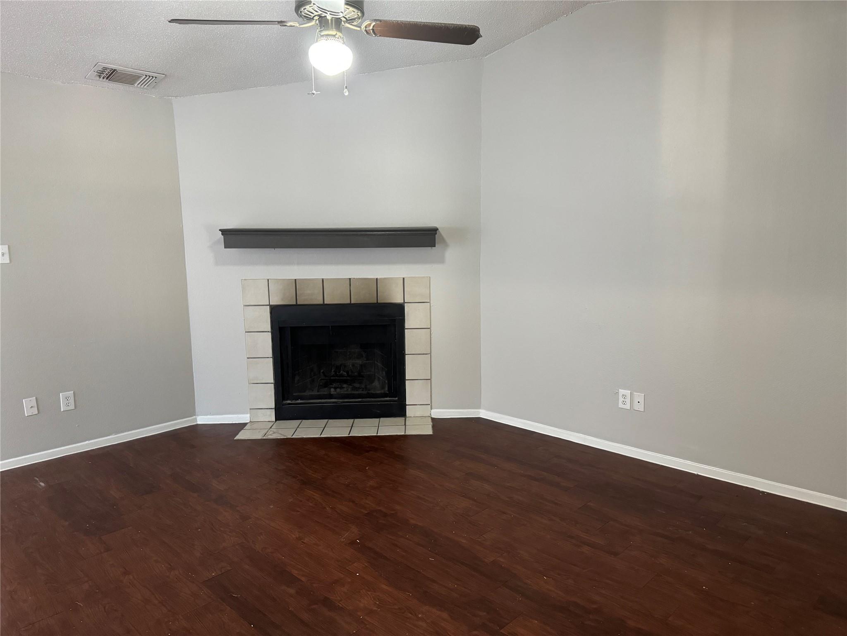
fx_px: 587
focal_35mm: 24
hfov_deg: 71.6
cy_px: 318
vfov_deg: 56.8
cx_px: 424
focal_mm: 6.76
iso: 500
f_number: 1.78
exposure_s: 1/60
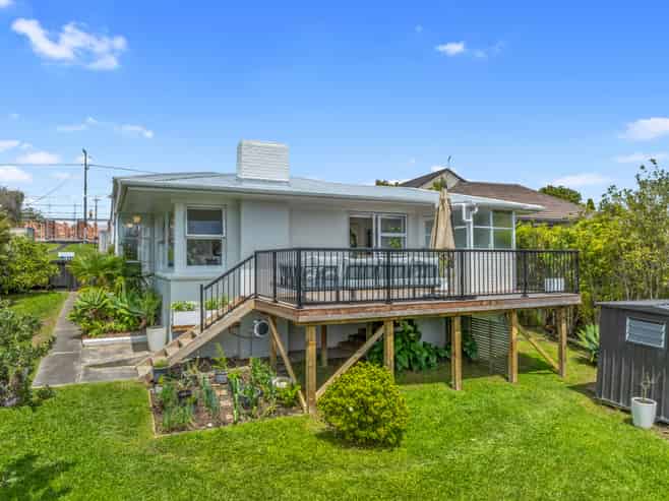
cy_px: 250
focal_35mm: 24
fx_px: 464
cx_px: 334
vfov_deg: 56.8
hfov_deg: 71.6
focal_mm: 12.29
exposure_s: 1/120
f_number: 10
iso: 100
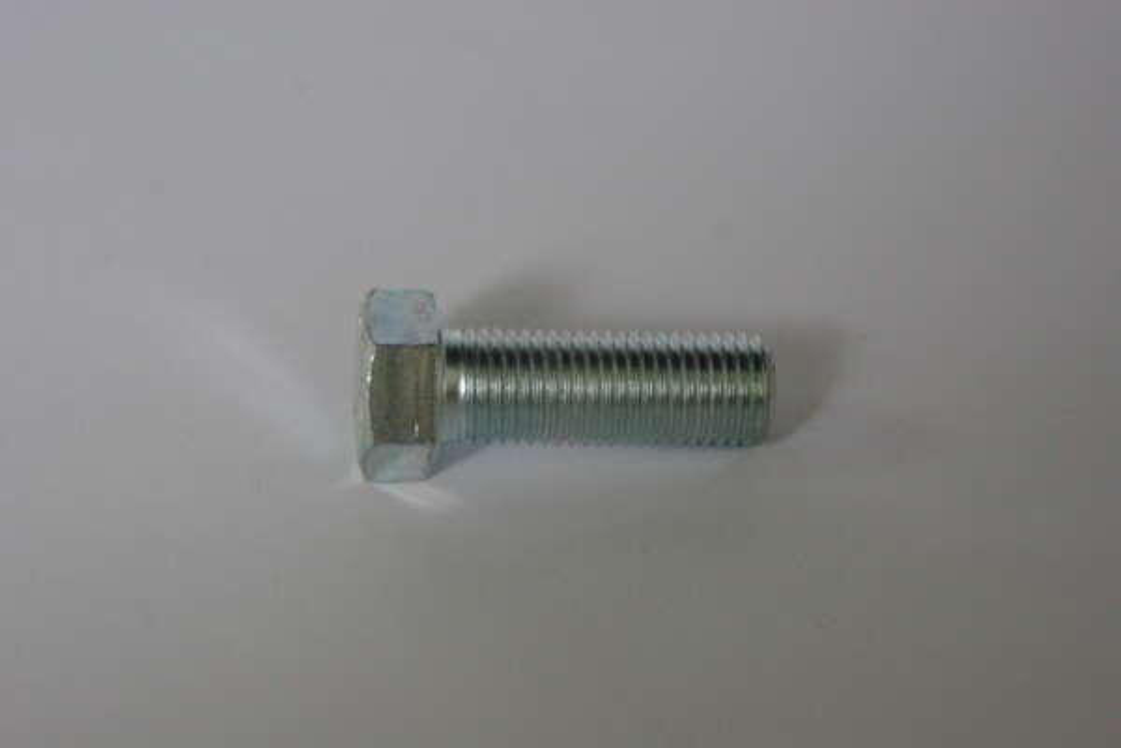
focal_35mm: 120
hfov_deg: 17.1
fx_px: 3736
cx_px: 560
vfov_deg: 11.4
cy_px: 374
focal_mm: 80
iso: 800
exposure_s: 1/60
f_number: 5.6
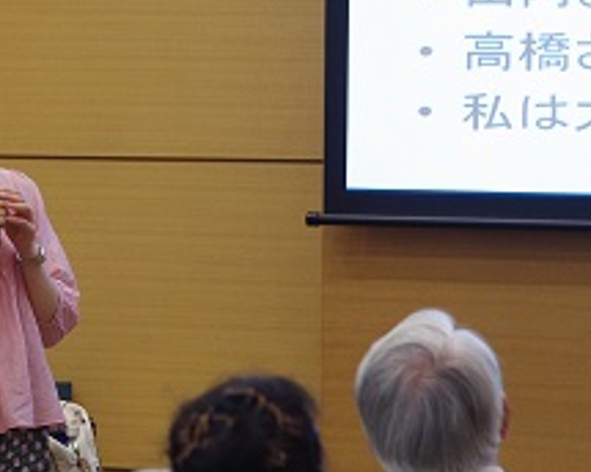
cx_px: -16
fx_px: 4810
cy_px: 95
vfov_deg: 5.6
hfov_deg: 7.0
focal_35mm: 275
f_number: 4
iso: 800
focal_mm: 70
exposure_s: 1/100
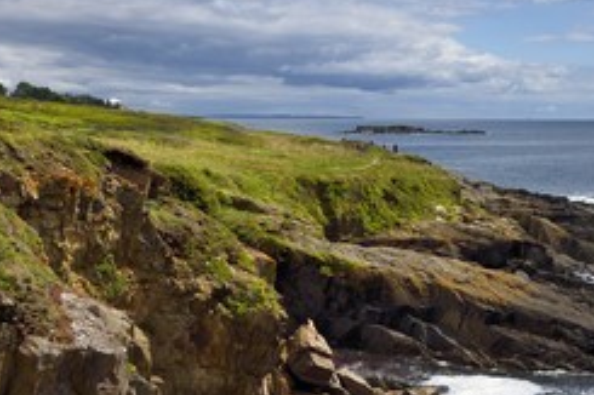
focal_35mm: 79
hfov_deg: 25.6
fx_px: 1303
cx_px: 394
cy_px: 286
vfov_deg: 17.2
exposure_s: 1/400
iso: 200
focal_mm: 46
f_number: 13
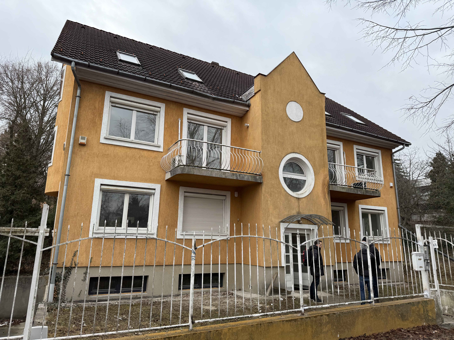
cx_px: 227
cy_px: 170
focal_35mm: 24
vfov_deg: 56.8
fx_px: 315
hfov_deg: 71.6
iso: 80
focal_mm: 6.76
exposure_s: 1/750
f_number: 1.78
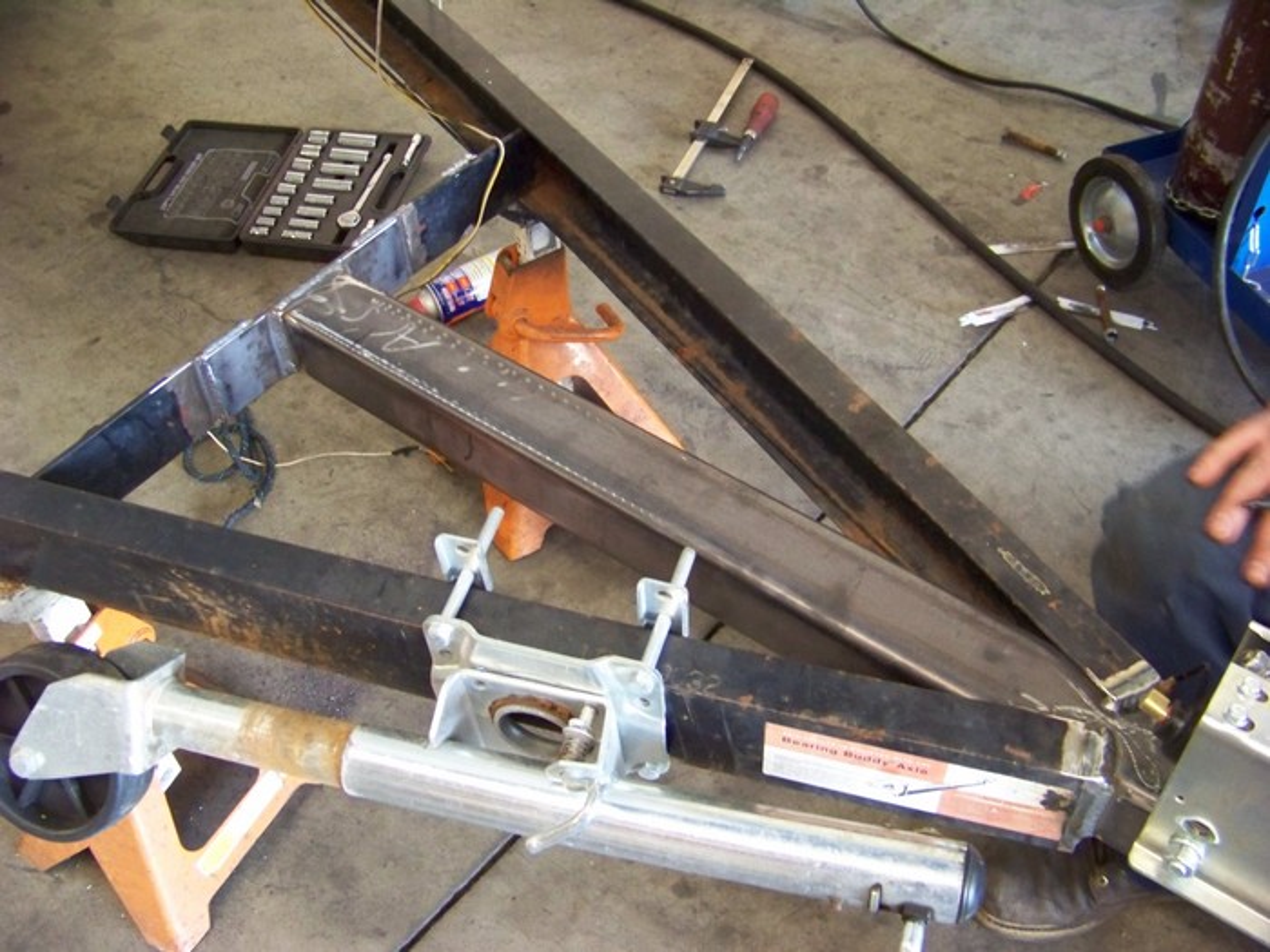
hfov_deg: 51.4
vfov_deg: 39.7
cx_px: 635
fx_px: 1321
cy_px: 476
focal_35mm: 36
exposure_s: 1/10
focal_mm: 5.85
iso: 400
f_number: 2.8
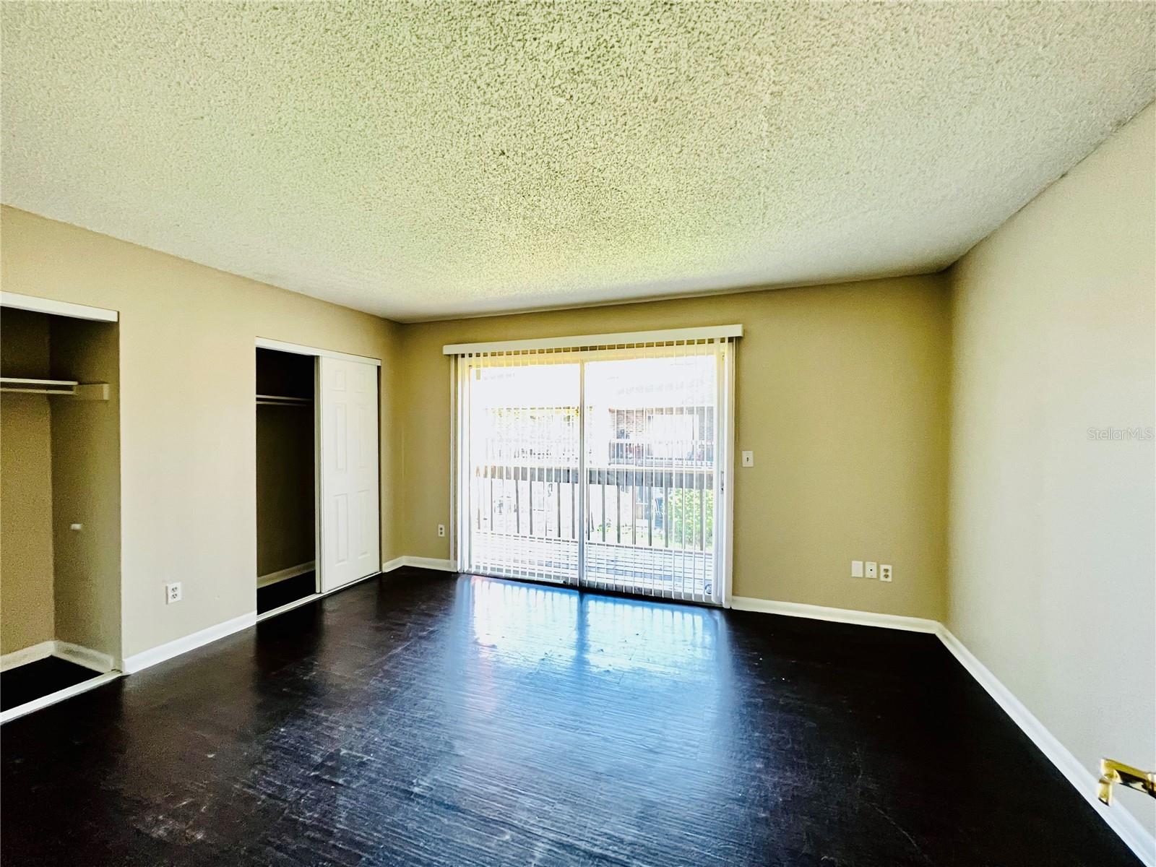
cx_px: 578
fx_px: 434
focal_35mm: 13
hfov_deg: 106.2
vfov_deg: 89.9
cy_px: 434
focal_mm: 1.57
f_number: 1.8
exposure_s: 1/60
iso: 500
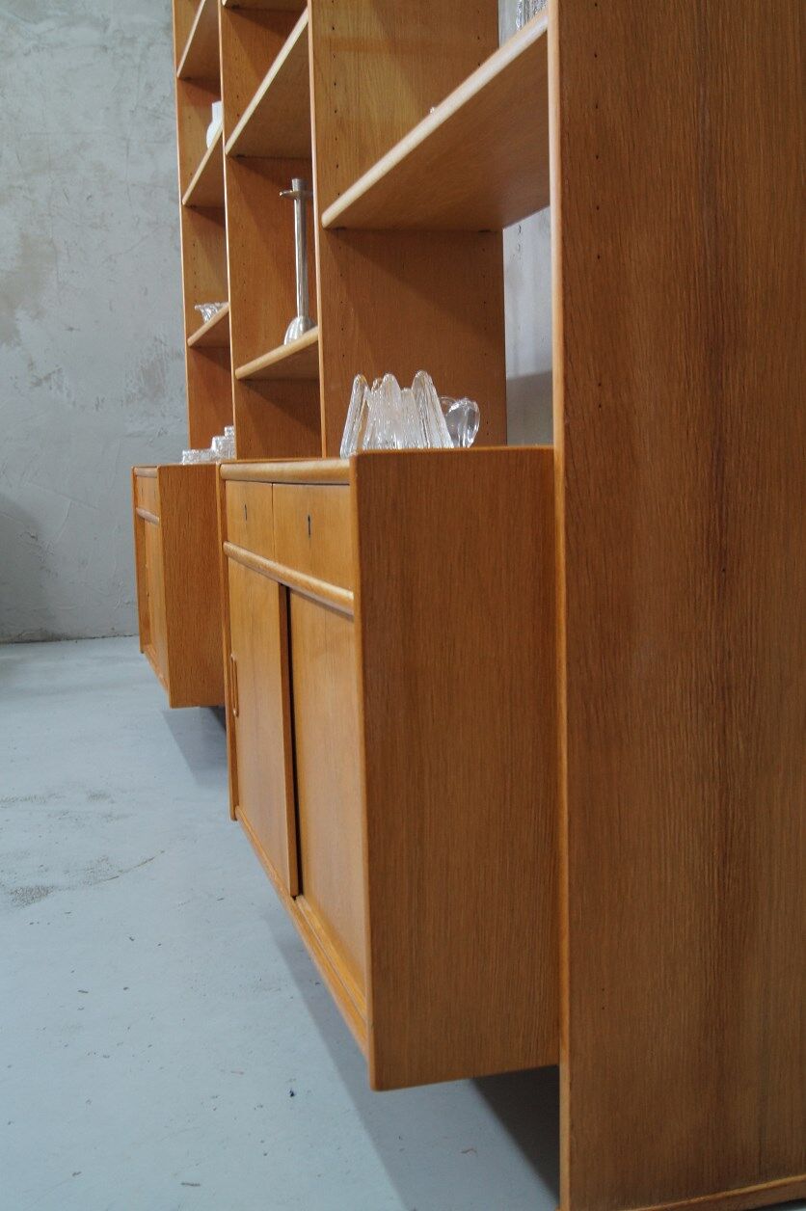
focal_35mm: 36
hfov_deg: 36.8
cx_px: 403
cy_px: 606
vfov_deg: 53.2
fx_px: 1210
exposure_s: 1/8
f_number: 8
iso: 400
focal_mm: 24
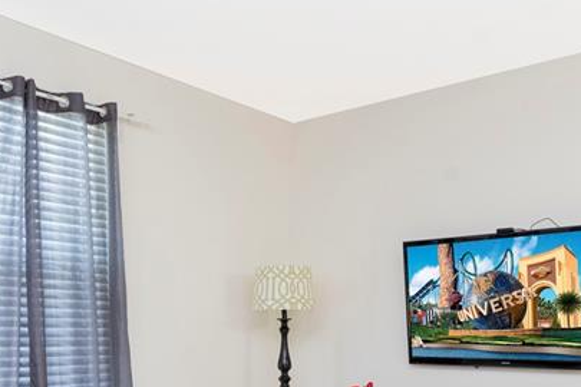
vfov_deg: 29.7
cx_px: 311
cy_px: 360
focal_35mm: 43
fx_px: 694
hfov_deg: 45.4
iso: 1000
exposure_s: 1/10
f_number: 8
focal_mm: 17
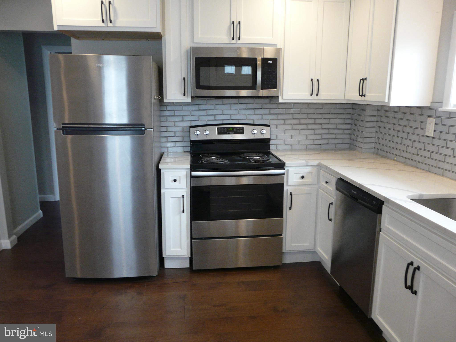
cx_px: 228
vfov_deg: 49.7
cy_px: 171
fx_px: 369
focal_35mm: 28
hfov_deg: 63.4
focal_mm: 4.6
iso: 200
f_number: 2.8
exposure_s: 1/30
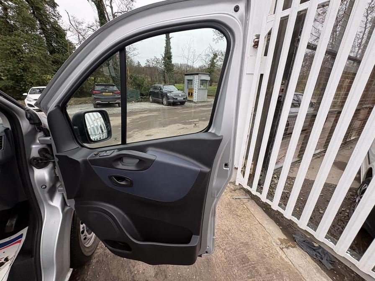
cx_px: 188
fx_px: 152
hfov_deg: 102.1
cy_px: 140
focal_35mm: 14
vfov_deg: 85.7
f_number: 2.2
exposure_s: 1/99
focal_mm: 2.22
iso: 80
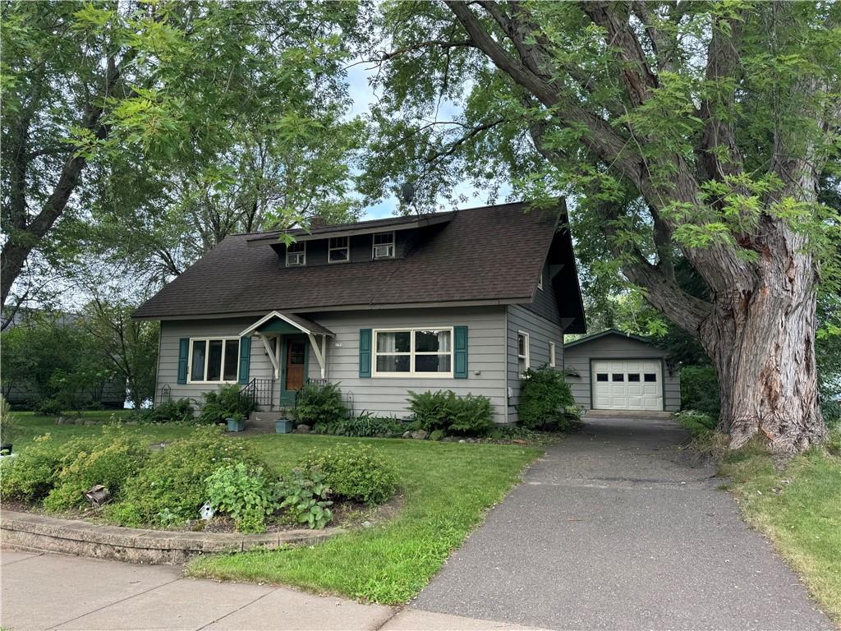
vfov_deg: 56.8
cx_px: 420
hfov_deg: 71.6
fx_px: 583
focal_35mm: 24
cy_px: 316
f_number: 1.78
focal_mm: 6.86
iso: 80
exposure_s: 1/477
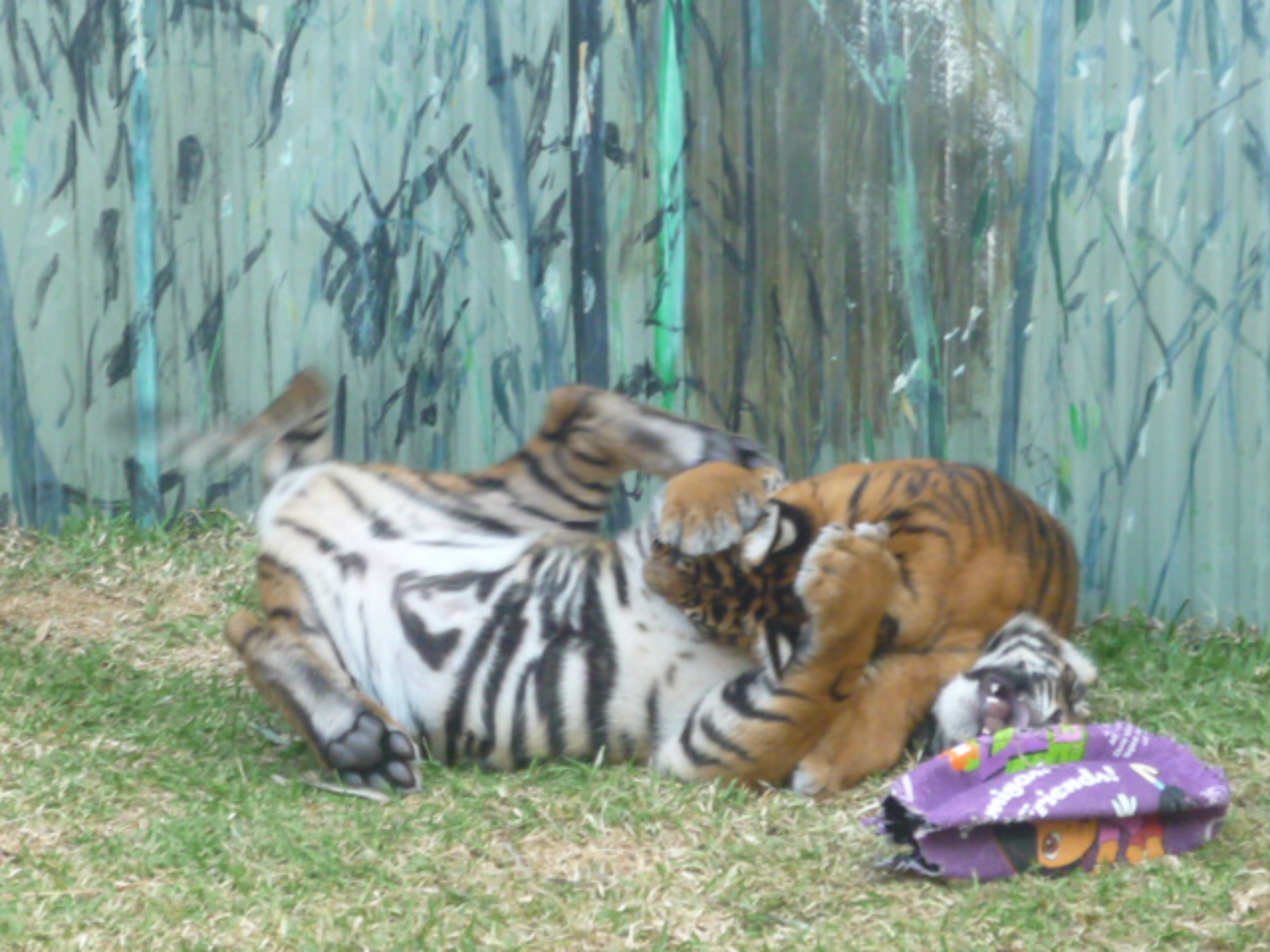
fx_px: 5870
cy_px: 476
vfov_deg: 9.3
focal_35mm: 160
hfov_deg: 12.3
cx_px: 635
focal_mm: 16.5
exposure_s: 1/50
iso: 400
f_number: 5.1
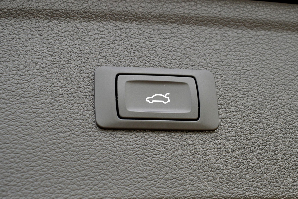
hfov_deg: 24.6
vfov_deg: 16.6
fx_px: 683
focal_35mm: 82
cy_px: 100
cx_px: 149
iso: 400
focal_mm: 55
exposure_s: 1/60
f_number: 8
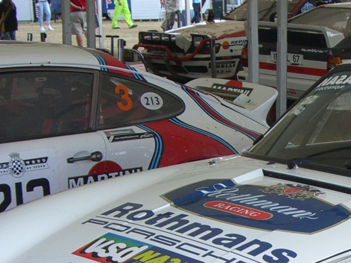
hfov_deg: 18.2
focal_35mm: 105
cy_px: 264
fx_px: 1064
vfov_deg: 13.9
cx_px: 364
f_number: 4.3
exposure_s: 1/200
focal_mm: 6.2
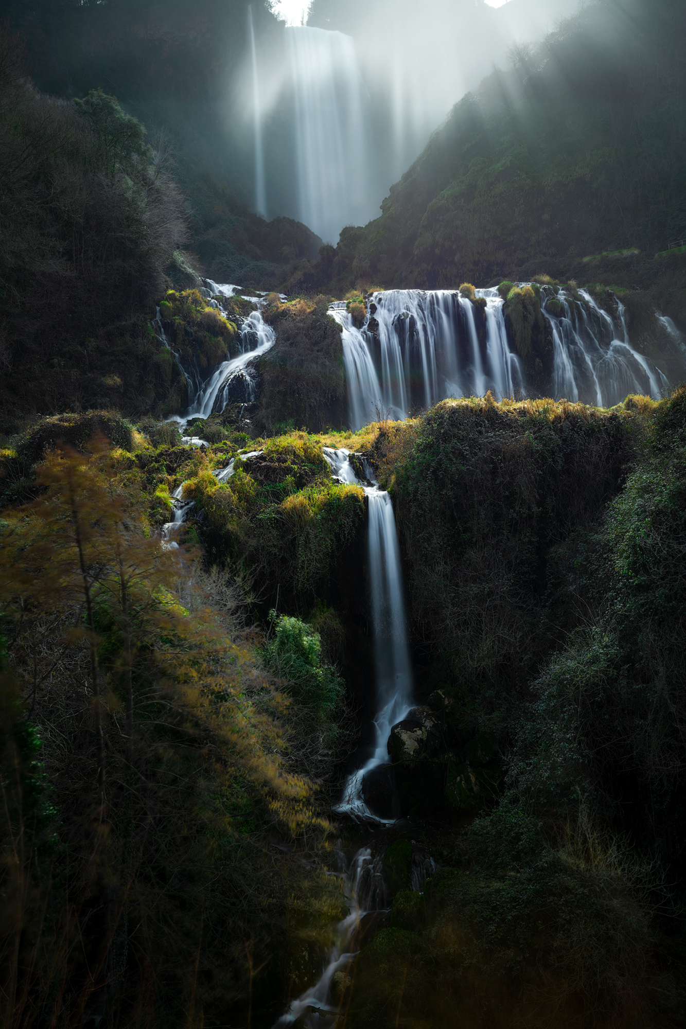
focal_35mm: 35
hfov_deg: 37.8
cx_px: 343
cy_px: 514
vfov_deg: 54.4
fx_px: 1001
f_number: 18
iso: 64
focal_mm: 35
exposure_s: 30
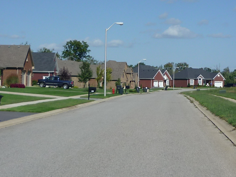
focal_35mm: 89
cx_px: 151
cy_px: 59
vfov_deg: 16.5
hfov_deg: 22.0
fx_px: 607
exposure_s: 1/320
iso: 80
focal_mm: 5.5
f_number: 8
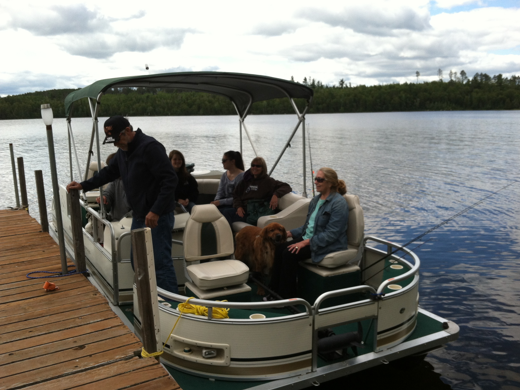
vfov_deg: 39.7
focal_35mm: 36
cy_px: 199
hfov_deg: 51.4
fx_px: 541
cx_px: 258
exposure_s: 1/909
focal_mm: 3.85
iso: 80
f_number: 2.8
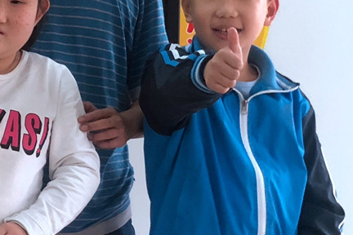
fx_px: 1843
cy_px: 4
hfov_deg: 10.5
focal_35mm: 188
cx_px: -211
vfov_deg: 7.3
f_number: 2.4
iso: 80
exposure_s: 1/50
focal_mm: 6
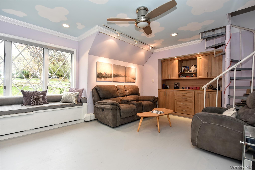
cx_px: 128
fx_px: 120
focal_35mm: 17
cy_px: 85
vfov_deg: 70.5
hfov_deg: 93.3
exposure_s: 1/90
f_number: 4.8
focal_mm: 17
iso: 800
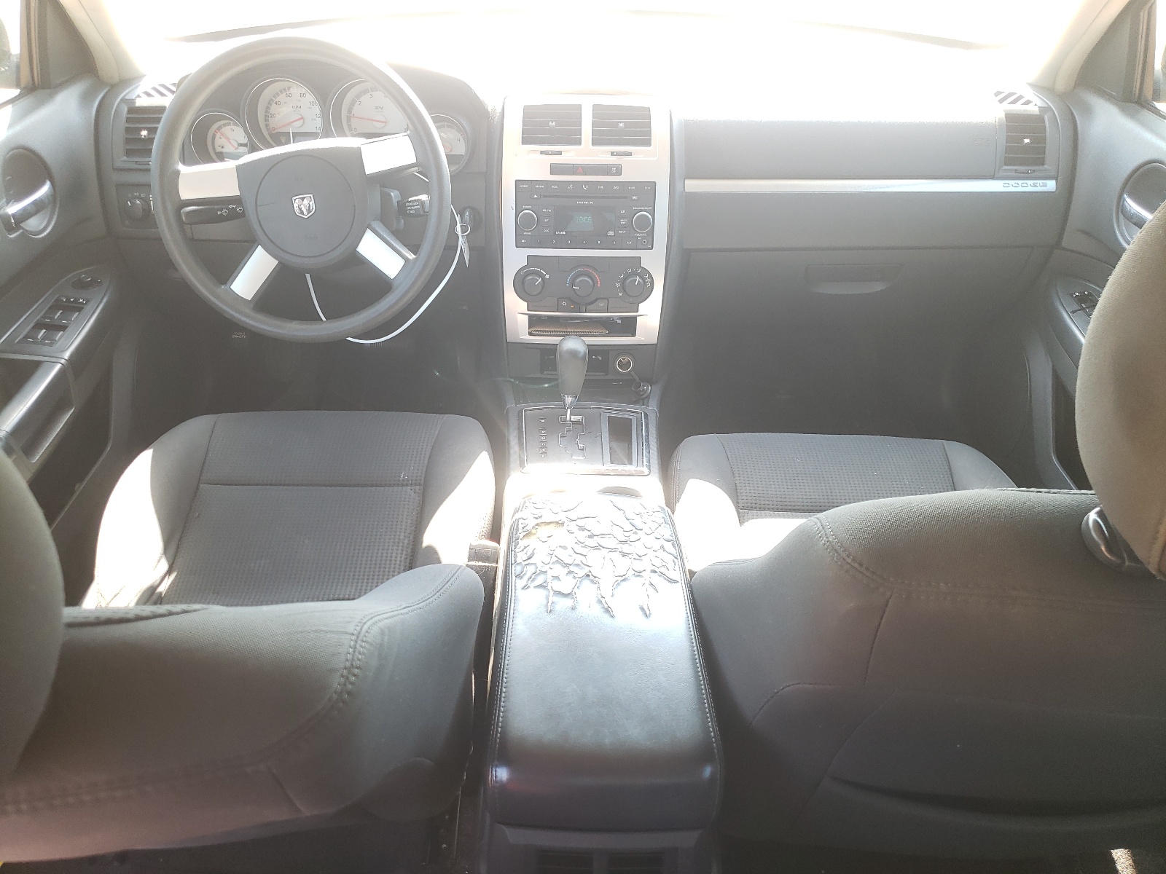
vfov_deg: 53.1
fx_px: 876
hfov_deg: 67.3
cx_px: 583
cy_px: 437
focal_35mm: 26
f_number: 1.5
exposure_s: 1/60.2
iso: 69
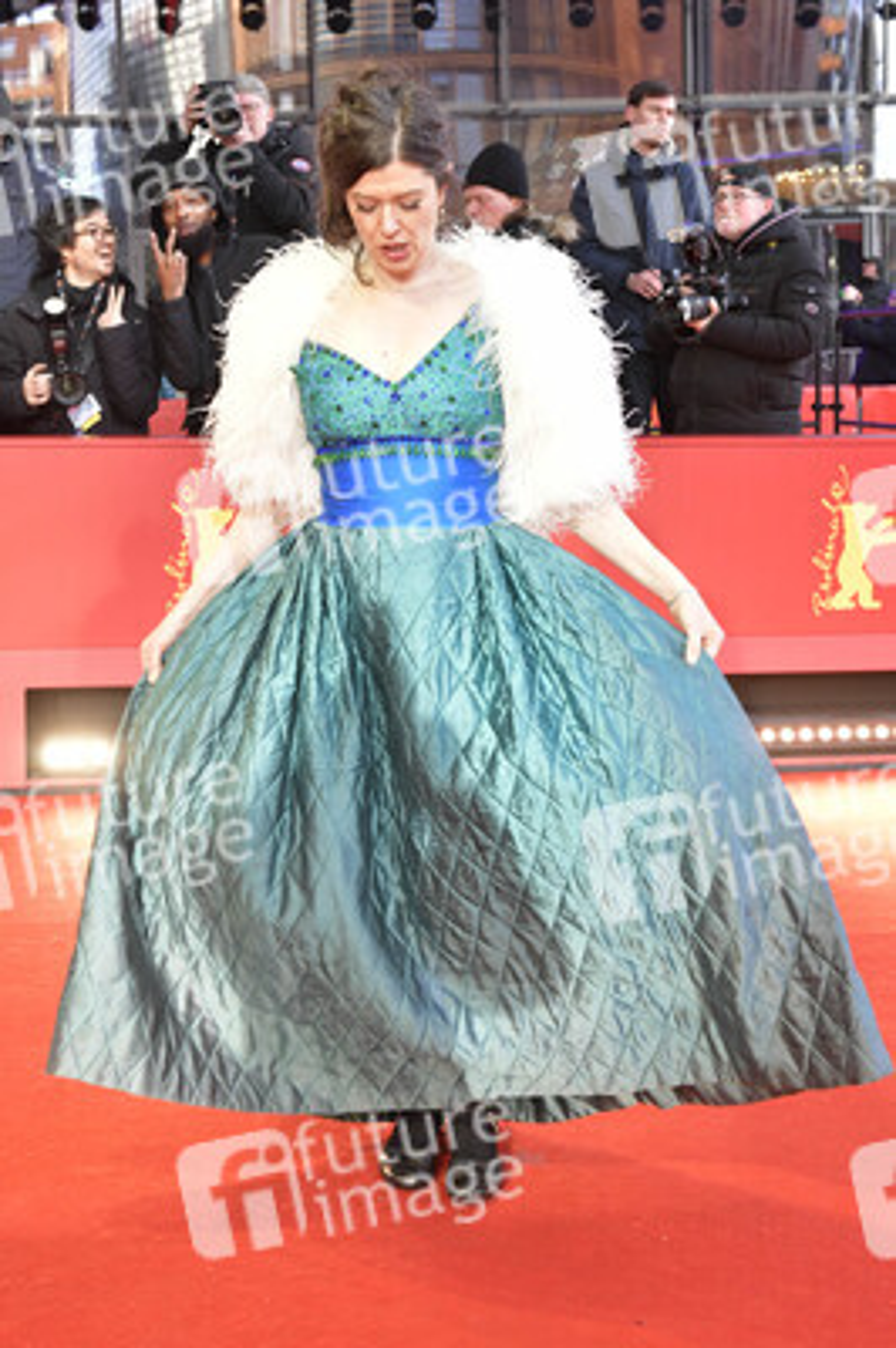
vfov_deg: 41.1
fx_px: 1795
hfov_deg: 28.0
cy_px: 674
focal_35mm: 48
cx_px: 448
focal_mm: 48
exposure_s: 1/200
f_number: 6.3
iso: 1600
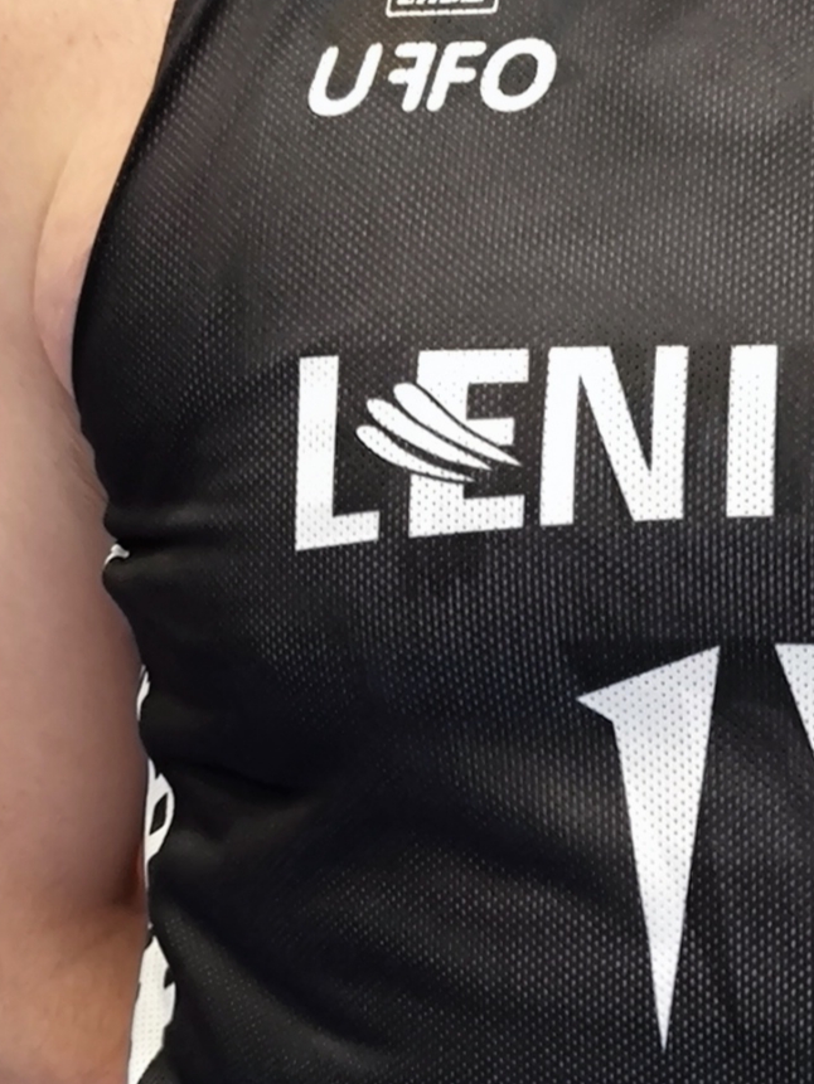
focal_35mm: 97
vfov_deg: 19.6
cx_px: 883
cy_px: -13
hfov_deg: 14.9
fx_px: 3041
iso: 320
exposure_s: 1/50
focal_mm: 6.92
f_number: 1.9
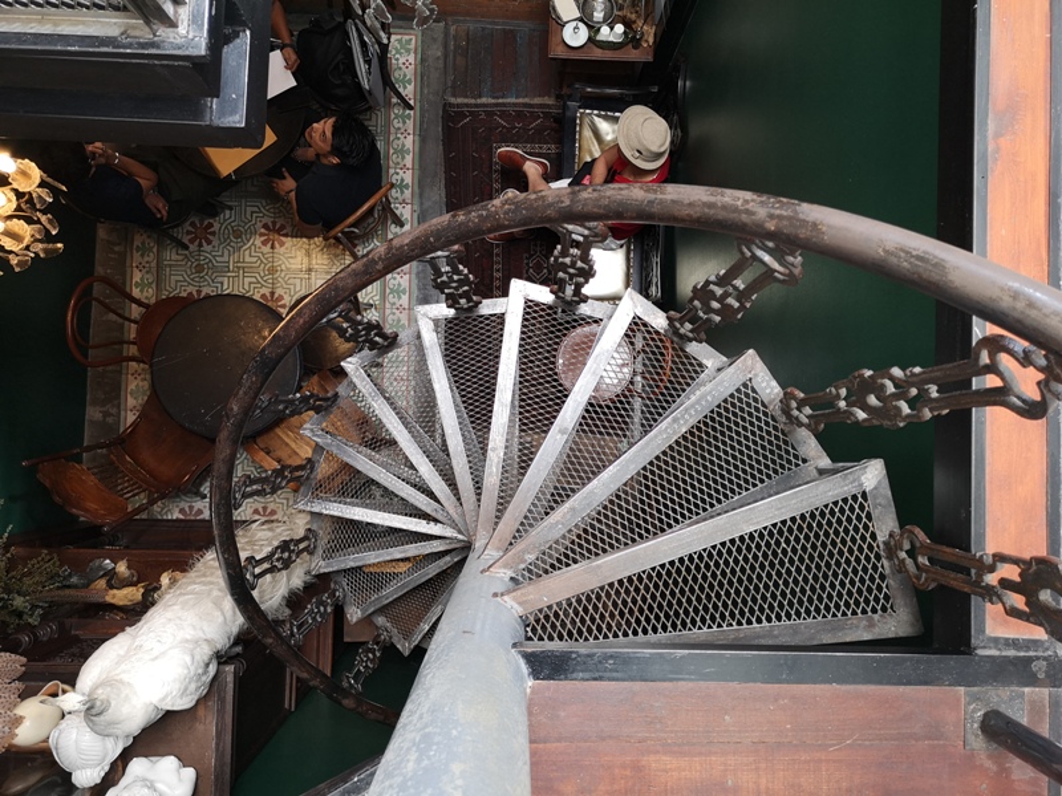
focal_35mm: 27
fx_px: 828
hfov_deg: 65.3
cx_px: 531
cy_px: 398
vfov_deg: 51.4
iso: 125
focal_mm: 3.95
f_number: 1.8
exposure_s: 1/50
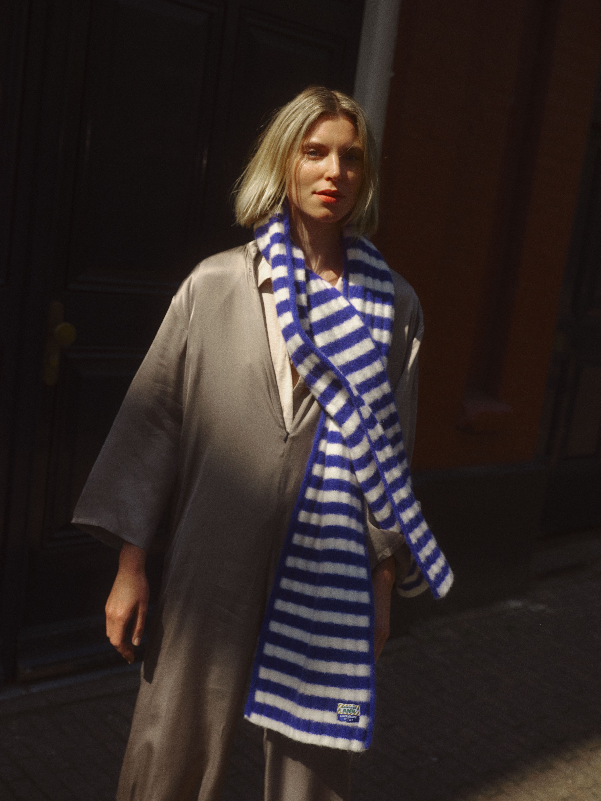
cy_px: 400
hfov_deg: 32.2
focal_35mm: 45
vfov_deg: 42.1
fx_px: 1042
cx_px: 300
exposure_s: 1/3200
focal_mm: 56.5
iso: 640
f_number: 5
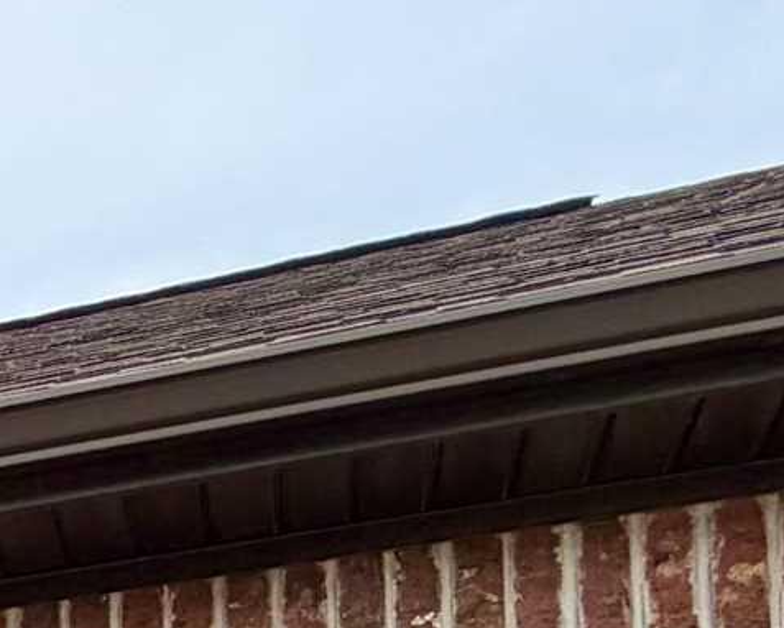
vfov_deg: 14.7
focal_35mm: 88
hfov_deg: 17.0
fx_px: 2043
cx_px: -712
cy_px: 1223
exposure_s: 1/770
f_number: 2.2
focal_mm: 2.22
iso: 40
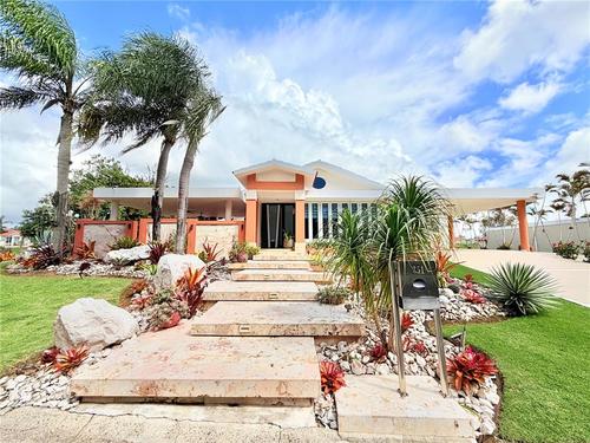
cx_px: 295
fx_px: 239
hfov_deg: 102.1
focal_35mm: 14
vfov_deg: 85.7
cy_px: 222
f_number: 2.2
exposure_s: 1/1497
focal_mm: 2.22
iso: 25
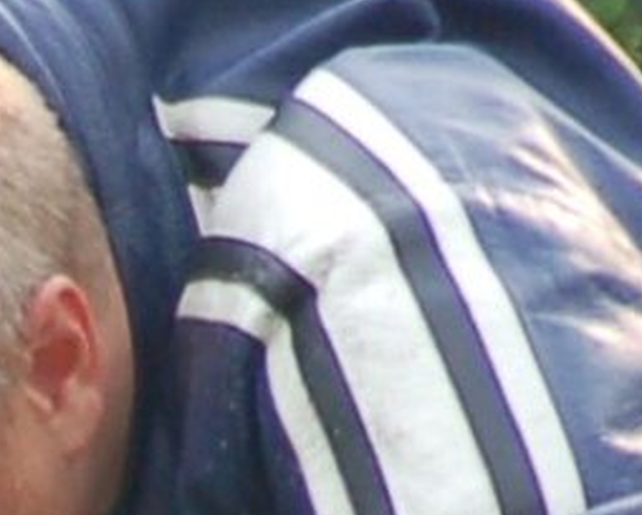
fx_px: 50867
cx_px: -528
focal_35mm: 2673
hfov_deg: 0.7
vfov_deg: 0.6
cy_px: 1118
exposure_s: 1/500
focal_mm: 220
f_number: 5.3
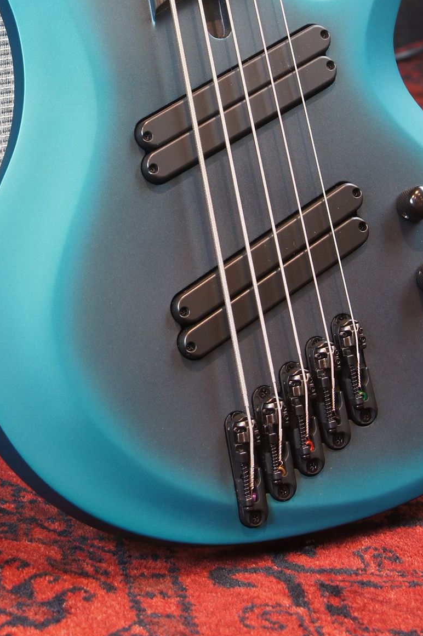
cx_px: 179
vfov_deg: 15.2
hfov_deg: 10.3
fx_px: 2348
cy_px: 29
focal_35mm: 133
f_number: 6.3
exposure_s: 1/3
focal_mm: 45
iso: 100
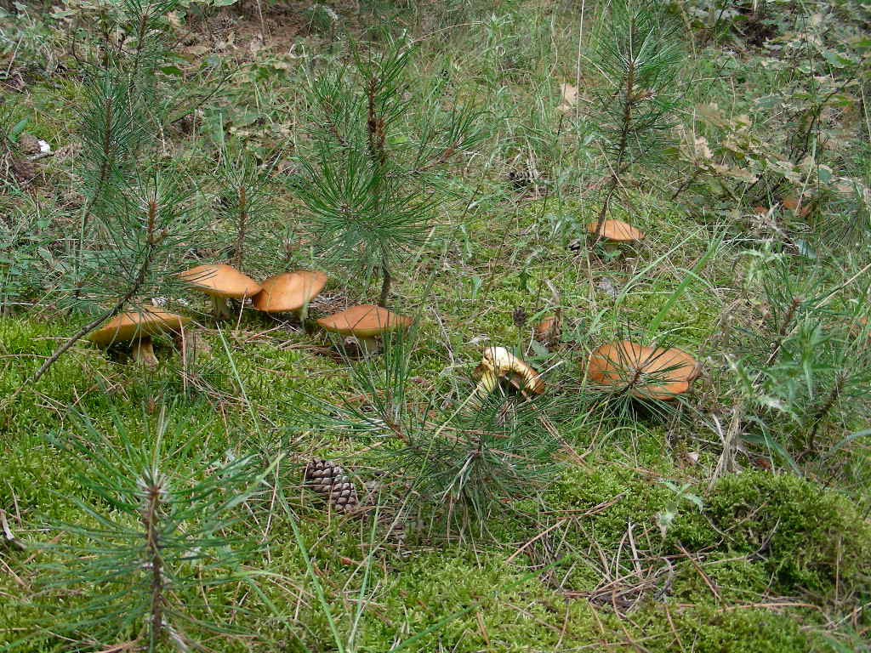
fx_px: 1334
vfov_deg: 27.5
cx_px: 436
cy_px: 326
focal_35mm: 53
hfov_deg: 36.2
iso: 50
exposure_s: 1/52.6
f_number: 3.5
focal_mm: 8.8
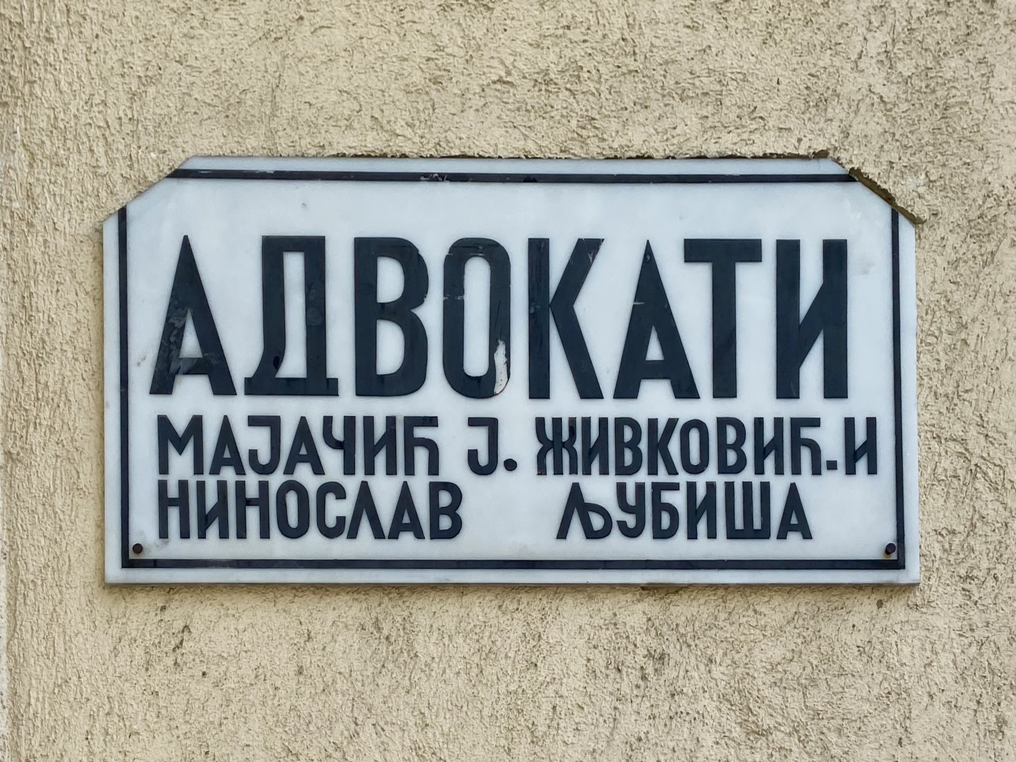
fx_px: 763
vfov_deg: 53.1
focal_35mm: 26
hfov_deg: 67.3
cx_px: 508
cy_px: 381
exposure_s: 1/690
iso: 32
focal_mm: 4.25
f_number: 1.8
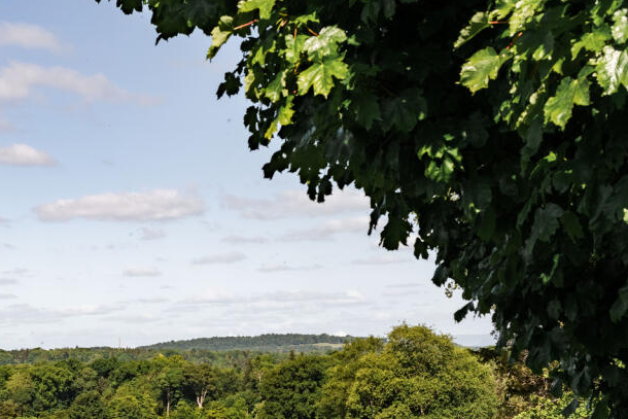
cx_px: 194
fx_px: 1466
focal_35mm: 84
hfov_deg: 24.0
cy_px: 350
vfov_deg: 16.1
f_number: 10
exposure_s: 1/5000
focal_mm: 50
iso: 200
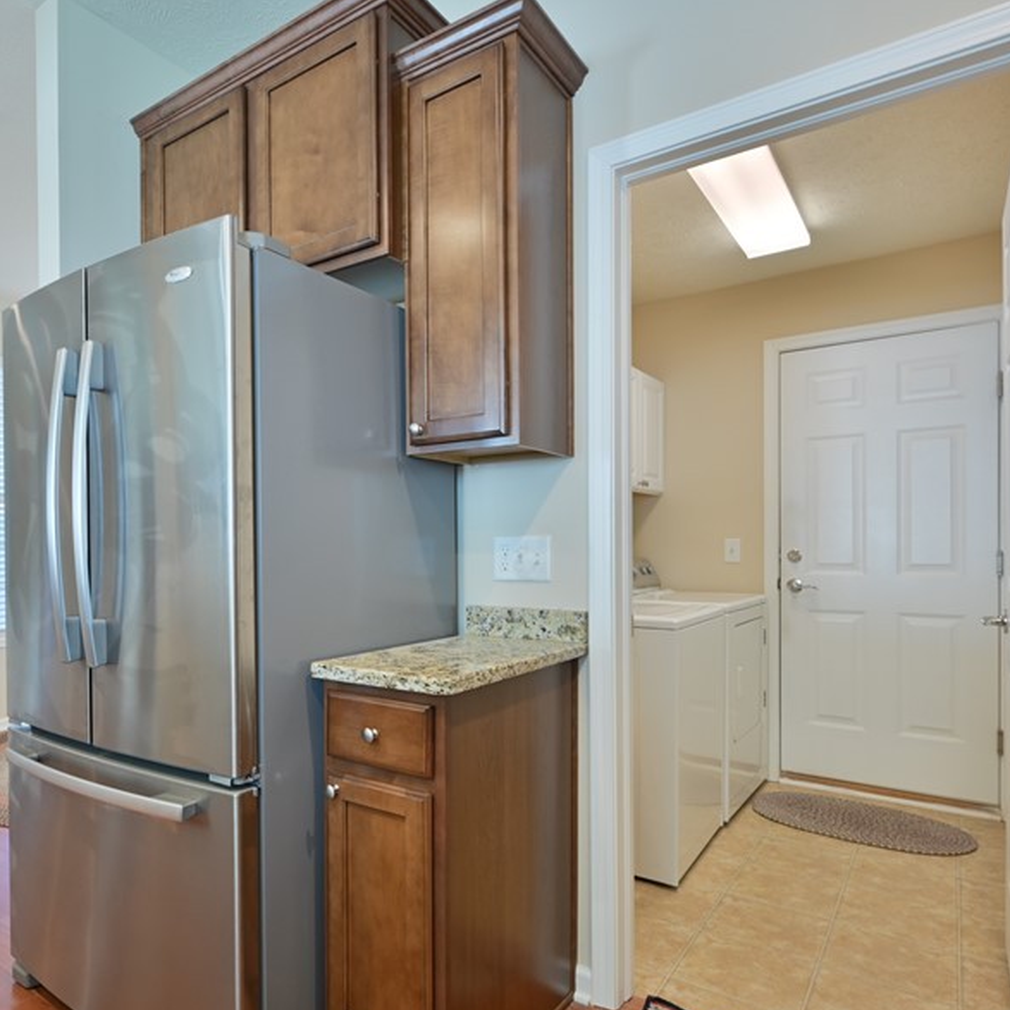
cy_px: 551
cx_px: 380
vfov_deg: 69.5
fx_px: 726
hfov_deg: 68.6
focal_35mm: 22
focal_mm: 14
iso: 400
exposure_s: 1/4
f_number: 9
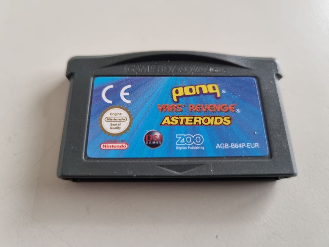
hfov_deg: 67.3
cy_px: 124
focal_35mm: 26
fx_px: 247
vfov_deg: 53.1
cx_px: 164
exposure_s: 1/50
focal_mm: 5.4
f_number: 1.8
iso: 400
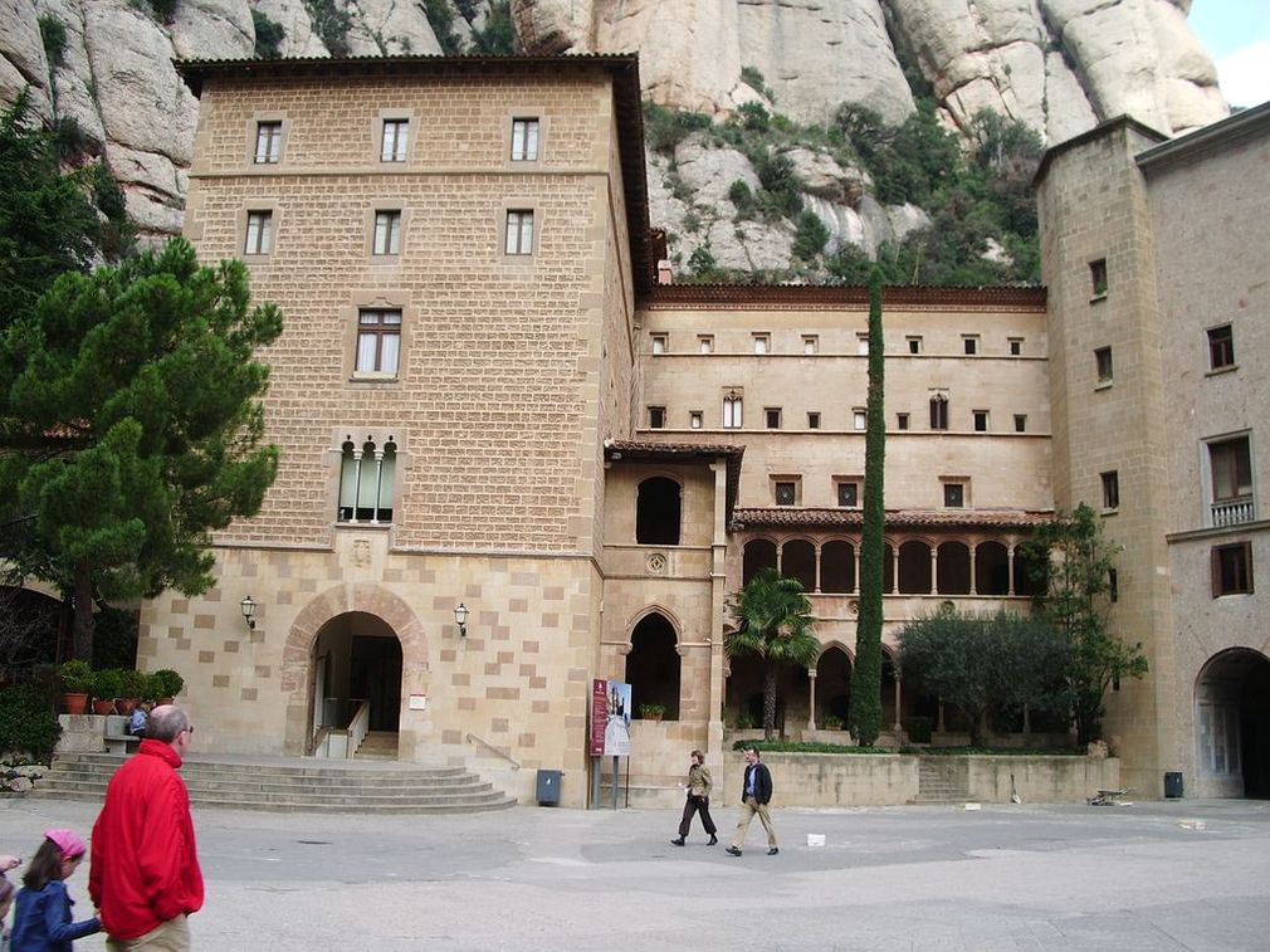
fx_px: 1284
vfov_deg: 40.7
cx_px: 635
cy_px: 476
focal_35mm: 35
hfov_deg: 52.6
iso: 50
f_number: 4.3
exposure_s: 1/80
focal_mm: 5.8
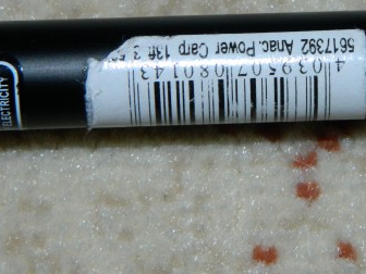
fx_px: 2072
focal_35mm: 196
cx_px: 266
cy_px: 65
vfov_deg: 7.6
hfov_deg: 10.1
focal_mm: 18.6
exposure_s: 1/60
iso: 200
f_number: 12.6
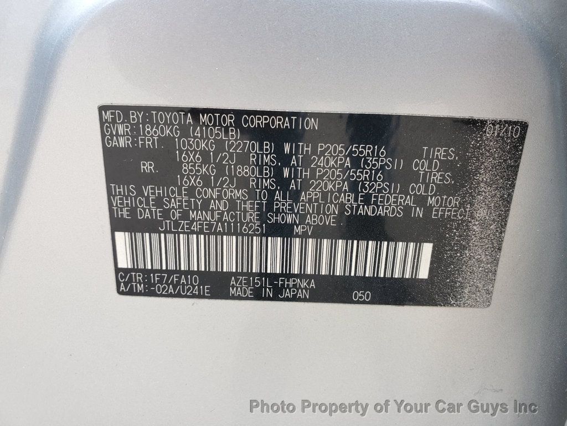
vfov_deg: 53.1
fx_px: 426
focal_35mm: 26
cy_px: 213
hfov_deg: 67.3
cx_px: 284
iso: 64
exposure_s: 1/100
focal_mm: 4.3
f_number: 2.4
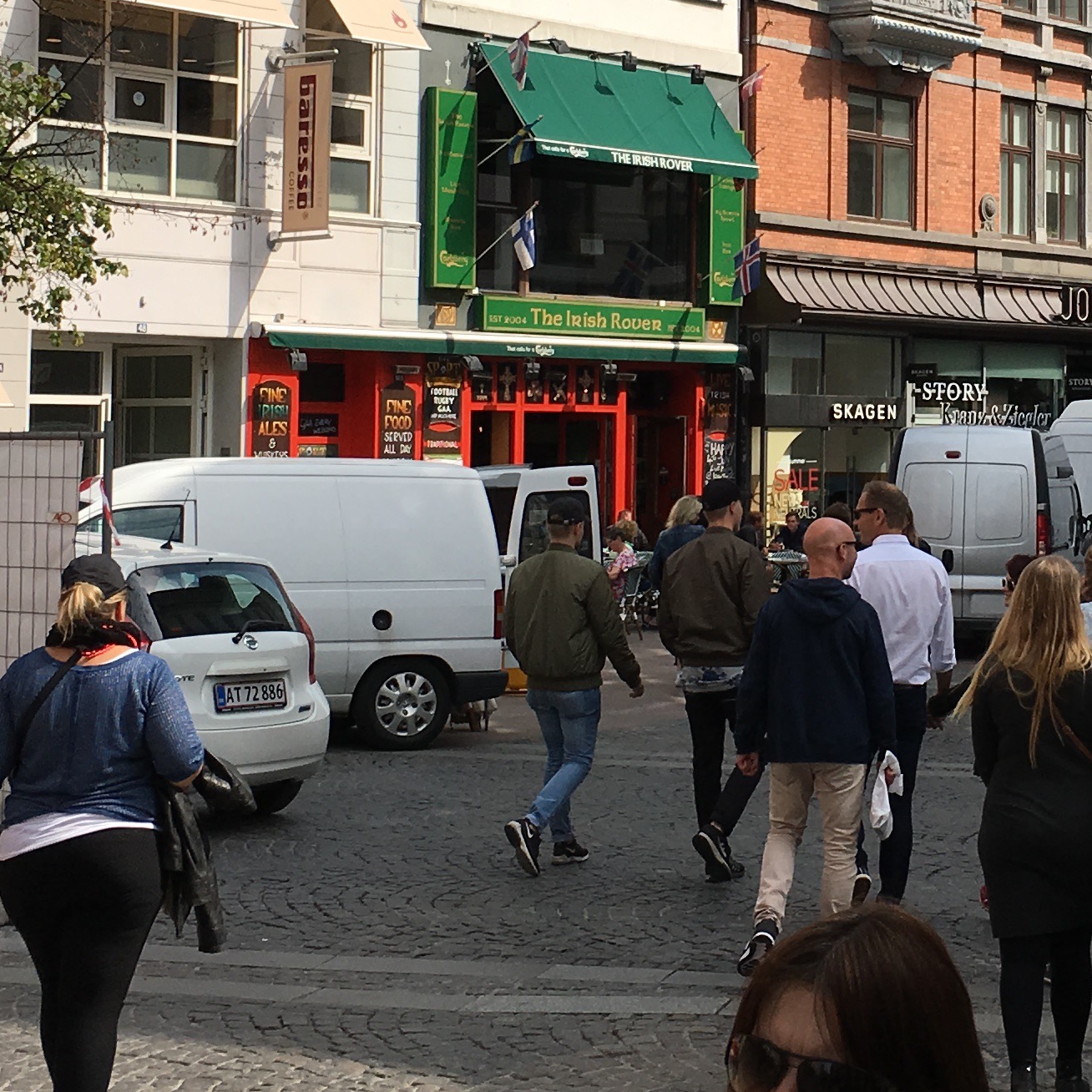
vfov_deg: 21.8
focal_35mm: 79
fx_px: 2820
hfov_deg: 21.6
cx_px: 893
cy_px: 339
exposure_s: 1/1876
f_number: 2.2
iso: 25
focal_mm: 4.15
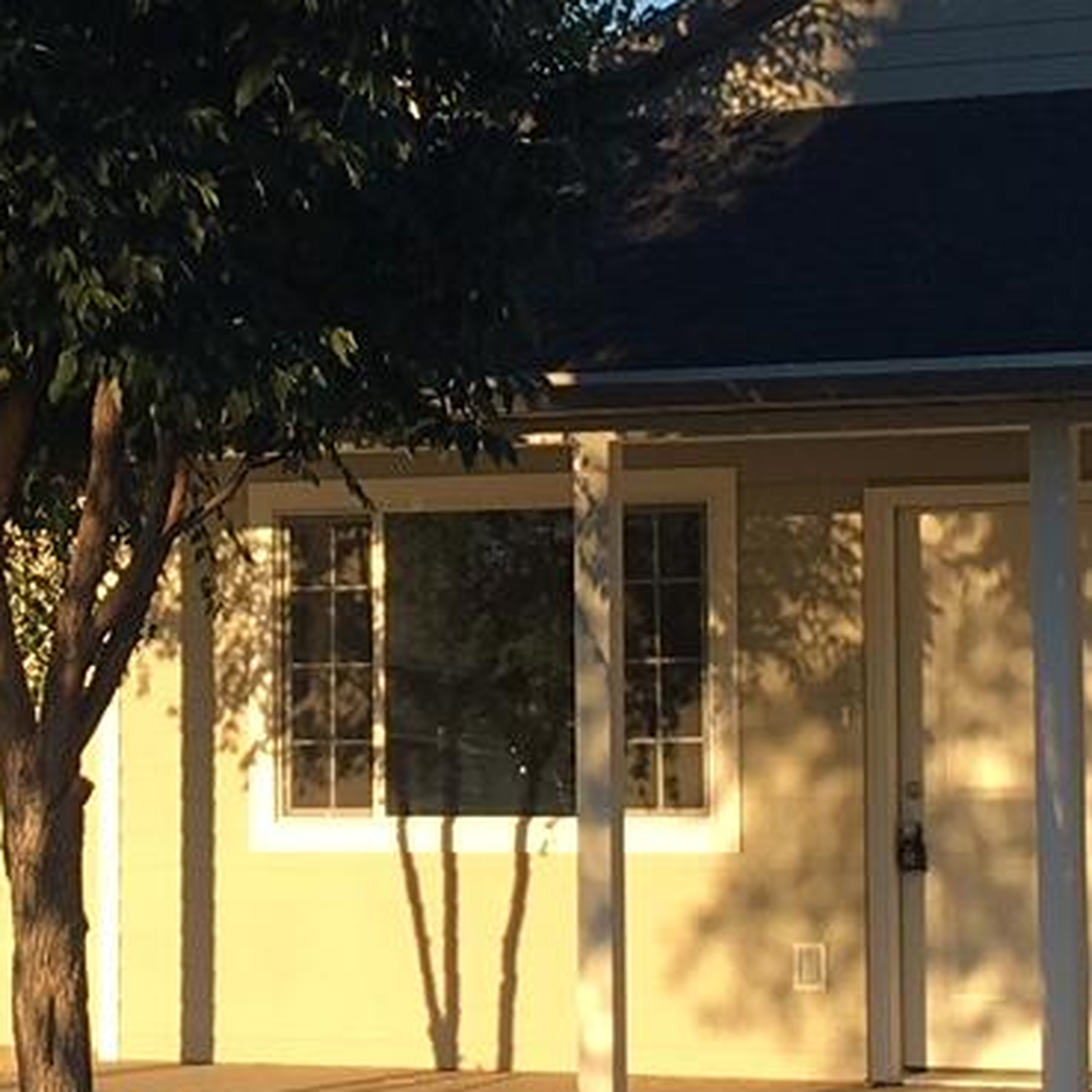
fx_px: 4997
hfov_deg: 12.4
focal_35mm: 140
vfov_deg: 12.5
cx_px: 272
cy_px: 391
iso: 25
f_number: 2.2
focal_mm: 4.15
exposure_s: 1/668
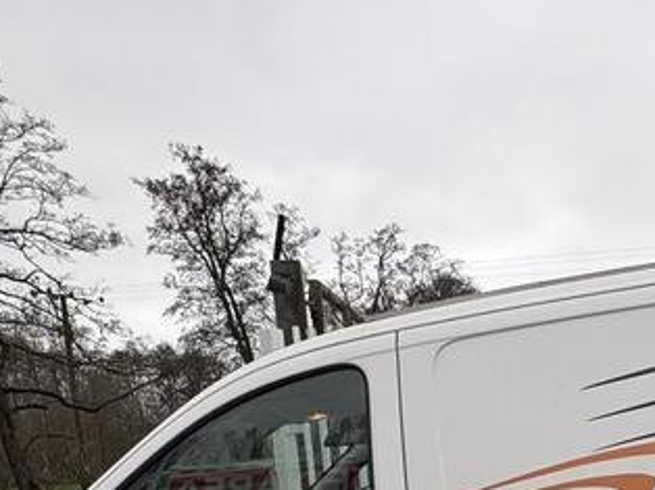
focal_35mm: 40
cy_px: 528
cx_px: 576
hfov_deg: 43.3
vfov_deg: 32.1
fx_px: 756
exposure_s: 1/222
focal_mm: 2.22
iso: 40
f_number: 2.2
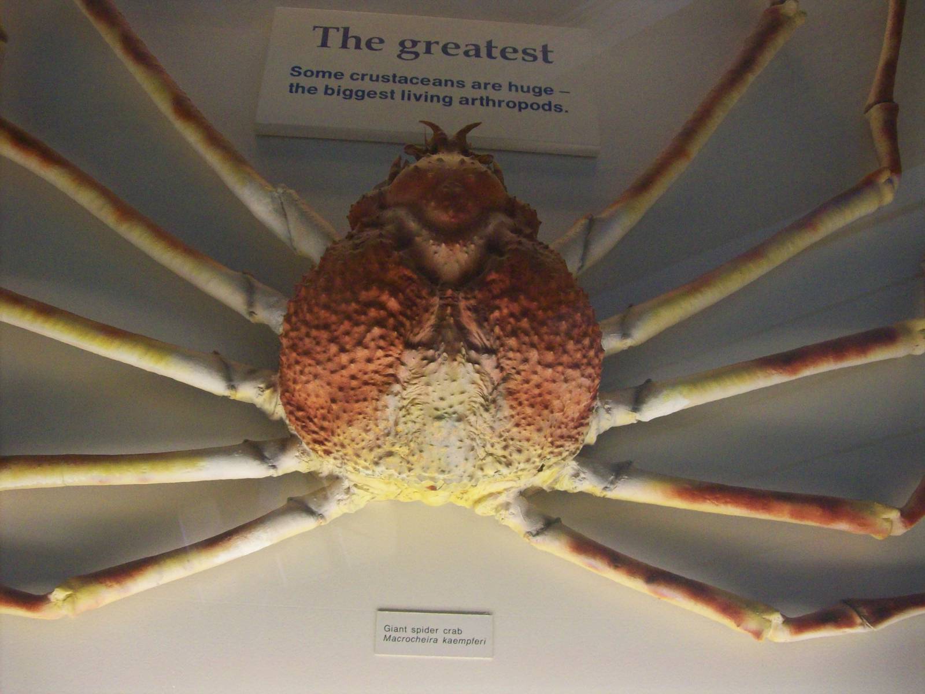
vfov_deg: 39.7
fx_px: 962
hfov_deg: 51.4
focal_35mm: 36
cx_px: 462
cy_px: 347
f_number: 2.7
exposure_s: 1/128
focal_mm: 6
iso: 216
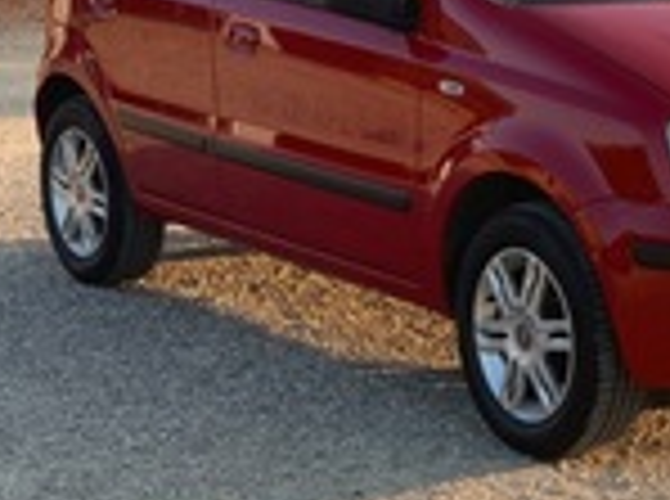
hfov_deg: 15.6
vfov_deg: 11.7
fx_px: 2433
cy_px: 149
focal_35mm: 126
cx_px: 522
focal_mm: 6
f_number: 2.4
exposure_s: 1/122
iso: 16
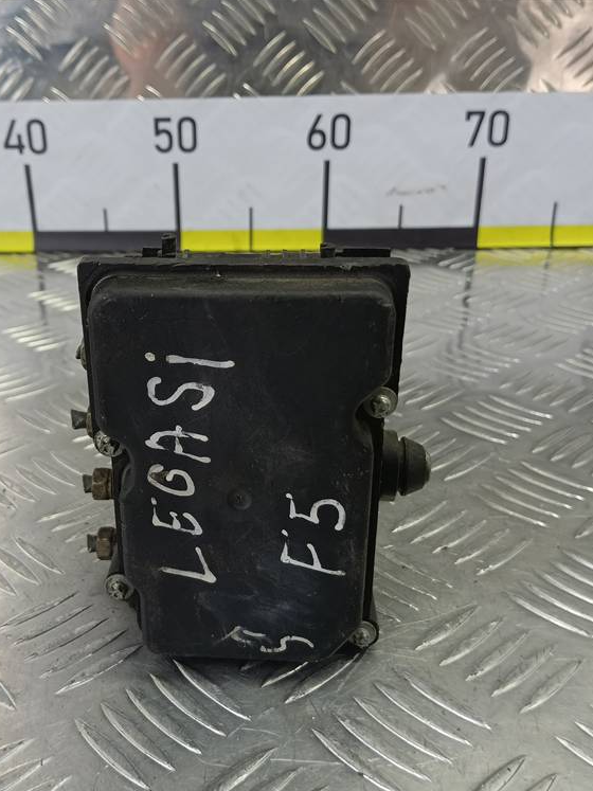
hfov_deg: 38.3
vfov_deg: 50.1
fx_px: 845
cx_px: 211
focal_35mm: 37
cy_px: 401
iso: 140
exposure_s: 1/50
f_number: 1.6
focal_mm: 4.11
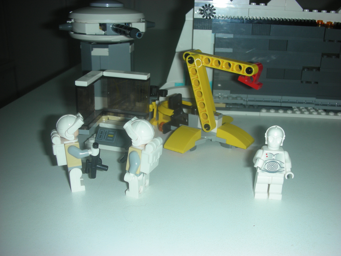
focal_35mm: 35
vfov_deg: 40.7
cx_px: 170
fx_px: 345
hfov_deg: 52.6
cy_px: 128
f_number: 3
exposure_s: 1/60.1
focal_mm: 5.8
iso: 50
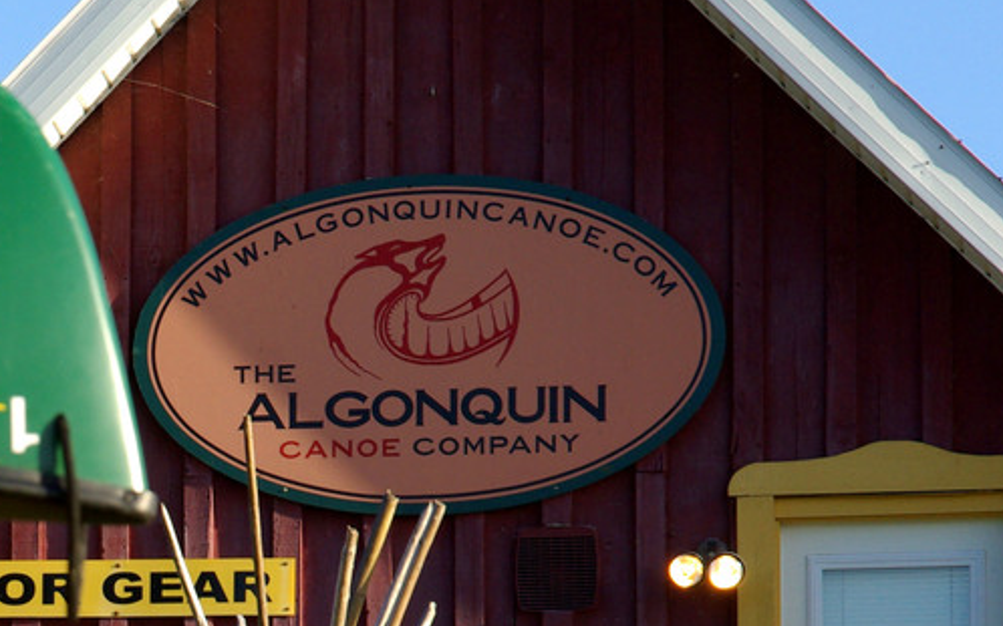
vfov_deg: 4.4
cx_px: -62
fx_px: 8071
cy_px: 756
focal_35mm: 295
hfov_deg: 7.1
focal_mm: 75
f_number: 11
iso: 200
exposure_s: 1/180
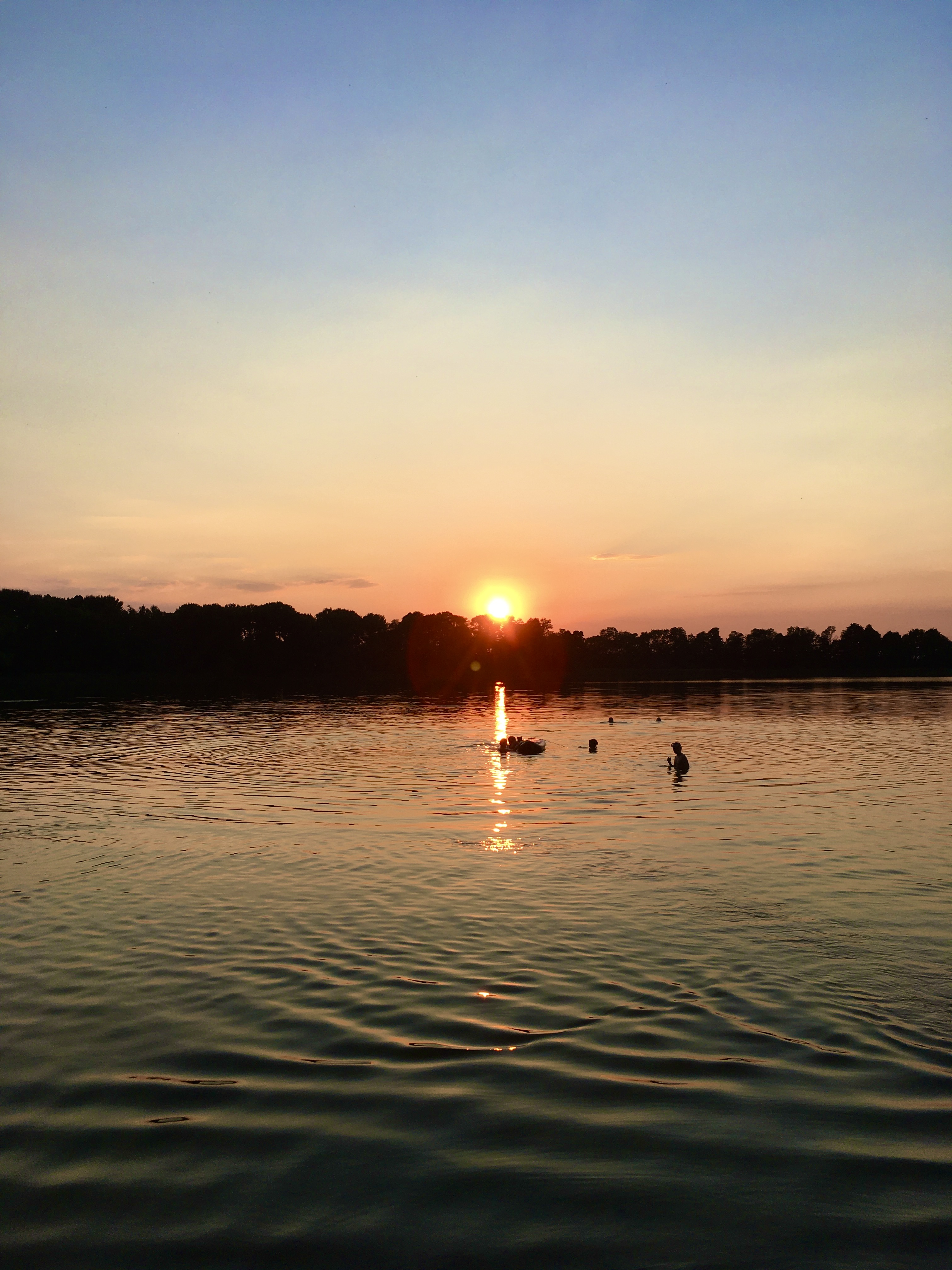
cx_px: 476
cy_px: 635
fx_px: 1063
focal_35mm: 29
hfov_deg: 48.2
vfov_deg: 61.7
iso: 25
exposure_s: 1/810
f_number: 2.2
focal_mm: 4.15
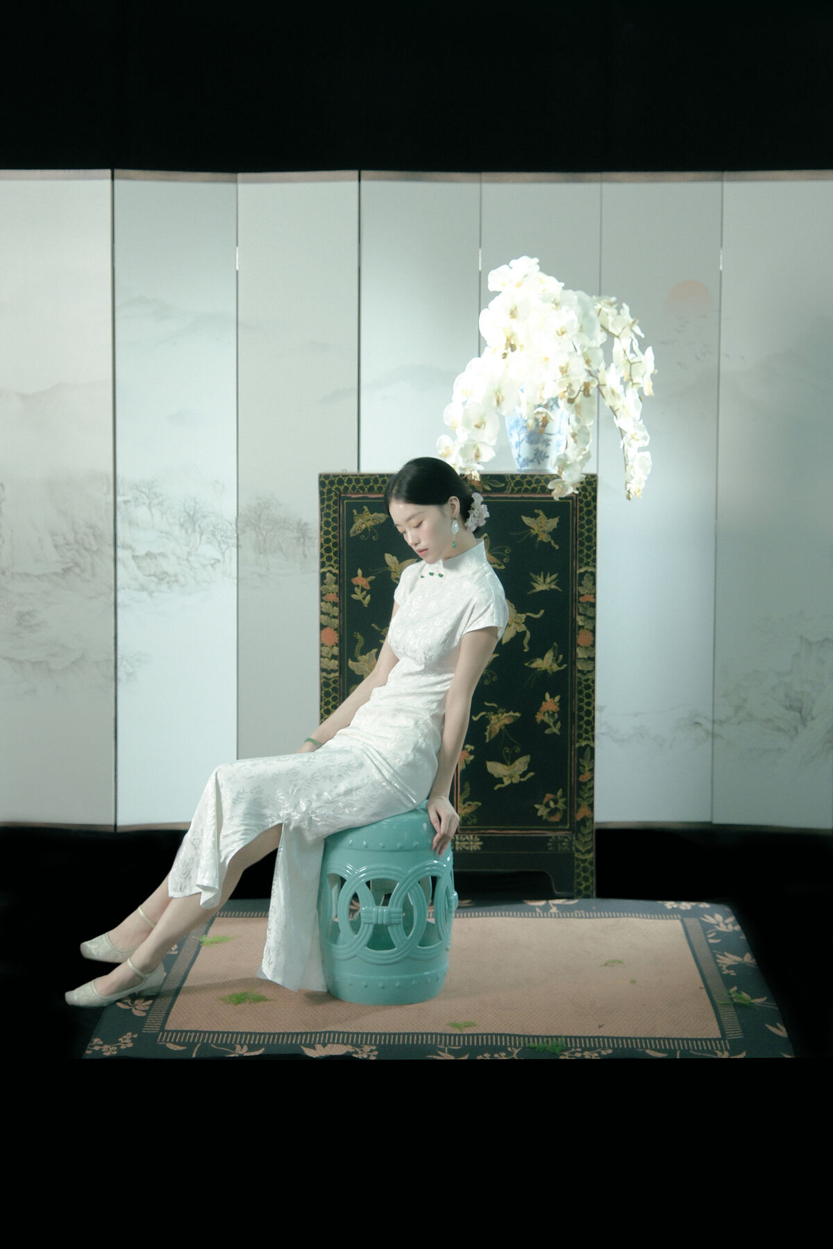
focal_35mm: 55
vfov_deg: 36.2
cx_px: 416
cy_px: 624
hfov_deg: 24.6
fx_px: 1909
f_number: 2.8
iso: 800
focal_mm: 36.5
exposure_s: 1/250
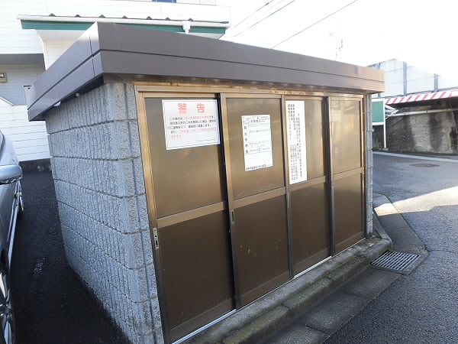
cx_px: 229
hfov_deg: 71.6
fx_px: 318
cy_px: 172
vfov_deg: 56.8
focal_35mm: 24
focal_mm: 4.3
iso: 100
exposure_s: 1/160
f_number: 3.1
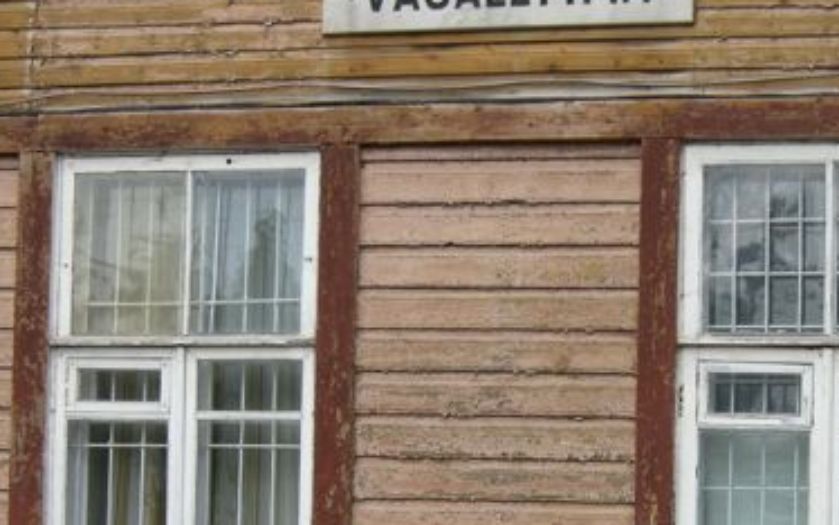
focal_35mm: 100
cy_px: 495
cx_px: 637
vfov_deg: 13.0
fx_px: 2287
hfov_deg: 20.6
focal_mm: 10.1
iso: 64
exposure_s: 1/117
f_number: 4.3
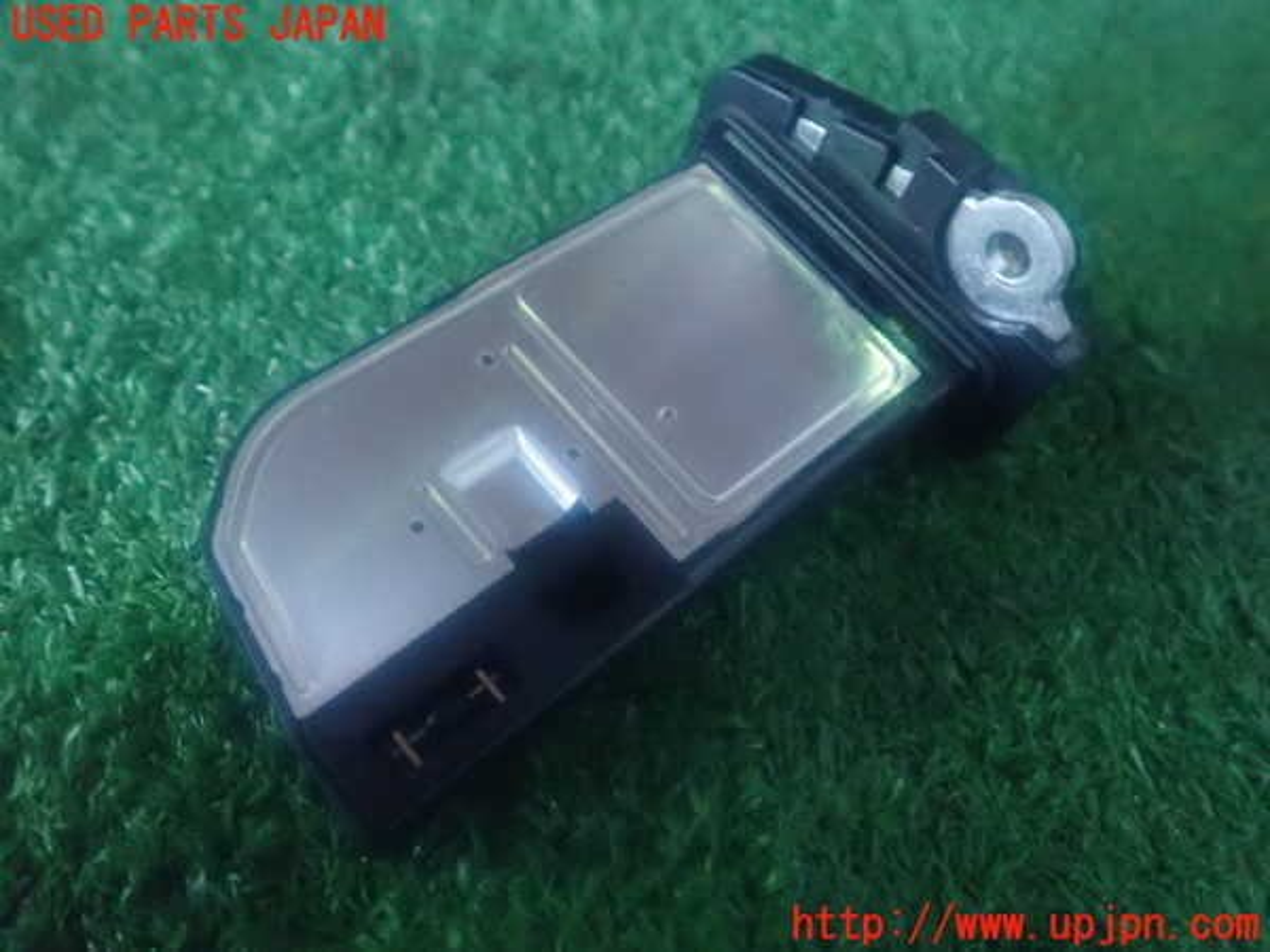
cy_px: 476
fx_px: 1101
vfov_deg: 46.8
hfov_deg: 60.0
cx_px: 635
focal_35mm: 30
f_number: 2.3
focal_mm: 5.5
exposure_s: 1/30
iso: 1600
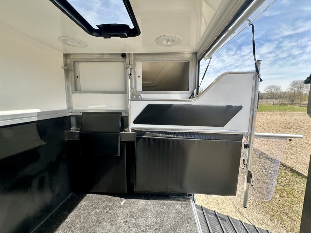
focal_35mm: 15
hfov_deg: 98.1
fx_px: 135
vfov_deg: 81.7
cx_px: 160
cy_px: 118
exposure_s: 1/356
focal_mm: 2.22
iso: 40
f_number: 2.2
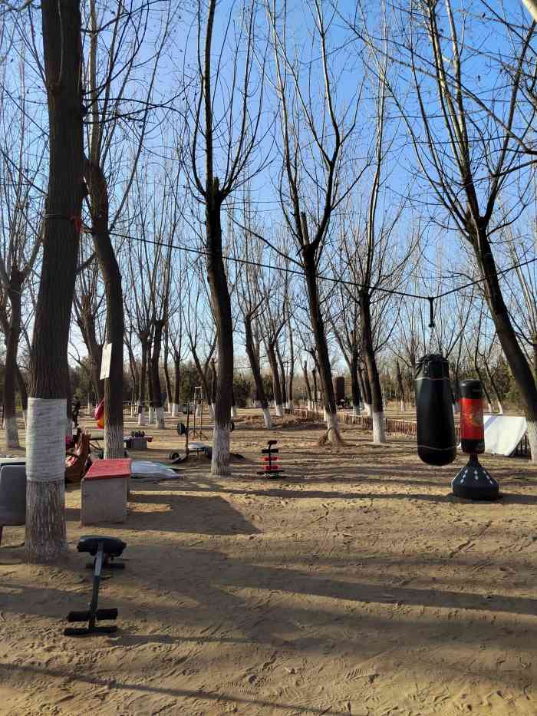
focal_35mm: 23
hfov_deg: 58.9
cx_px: 268
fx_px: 476
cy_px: 358
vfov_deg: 73.9
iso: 434
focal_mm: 5.52
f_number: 1.9
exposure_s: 1/1429
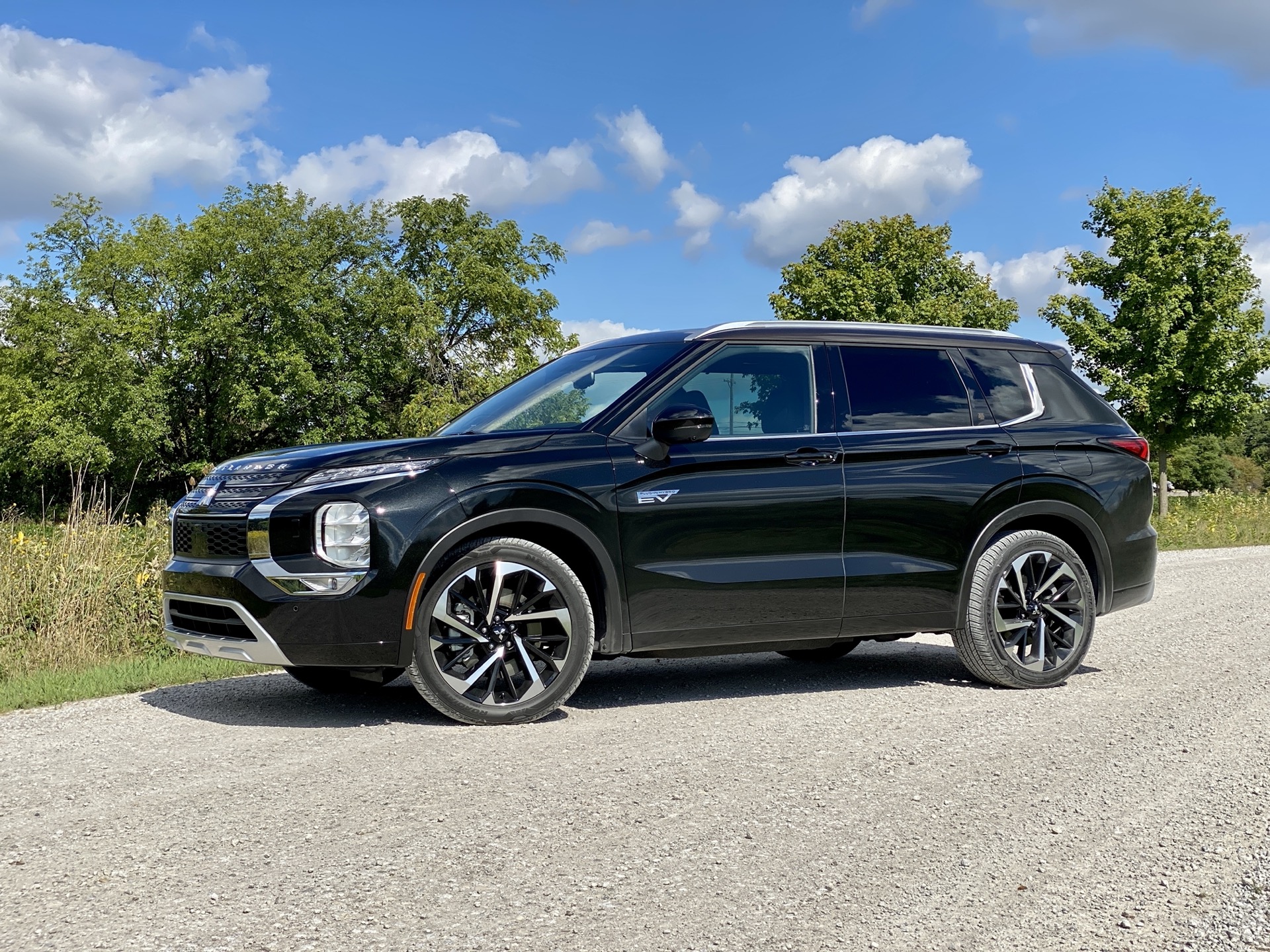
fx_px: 1908
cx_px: 635
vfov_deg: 28.0
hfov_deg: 36.8
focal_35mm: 52
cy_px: 476
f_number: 2
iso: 20
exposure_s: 1/2083
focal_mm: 6
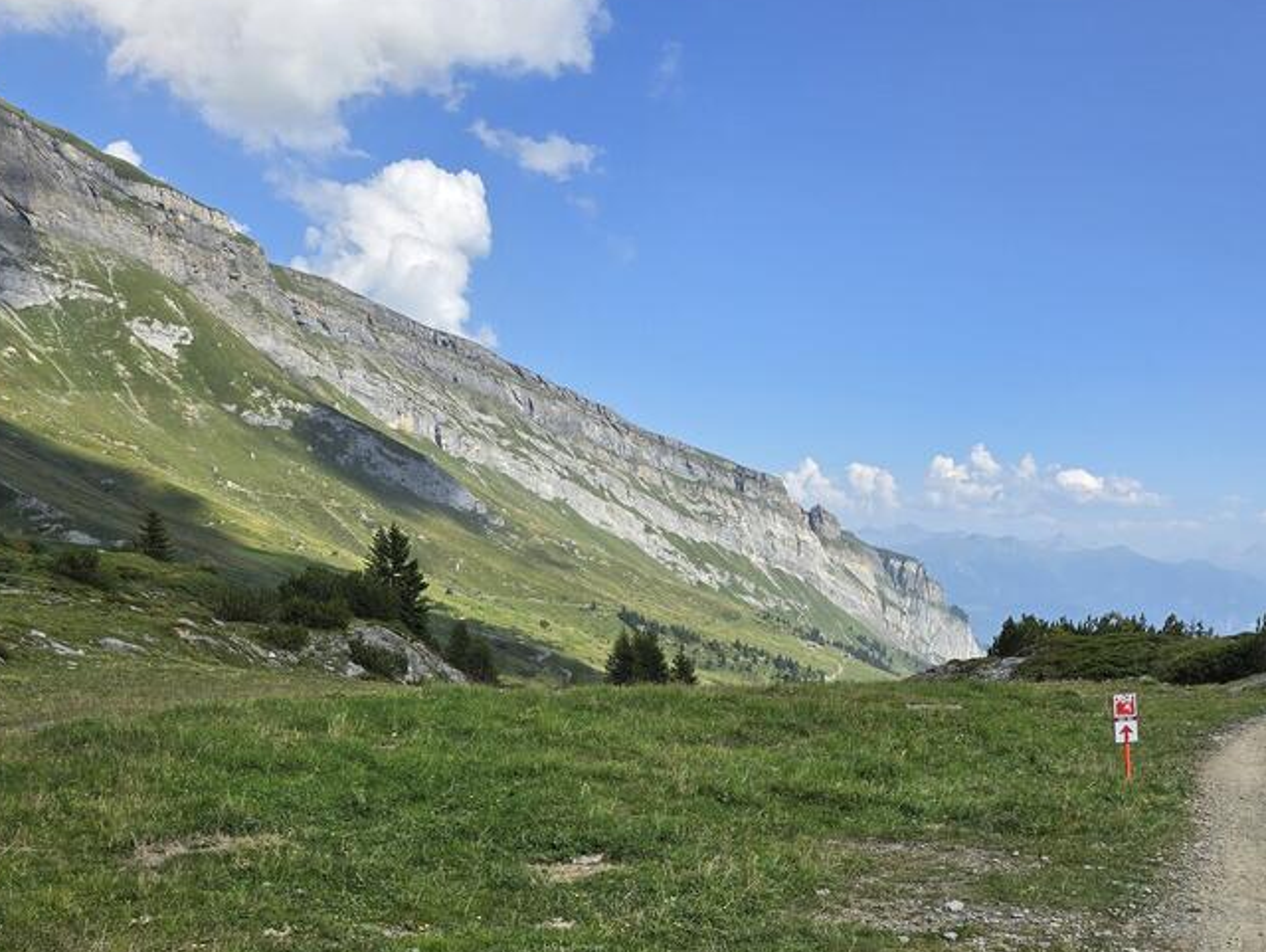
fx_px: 1354
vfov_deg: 38.1
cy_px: 672
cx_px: 835
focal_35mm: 37
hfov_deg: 49.3
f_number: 1.7
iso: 12
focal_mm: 6.3
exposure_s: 1/803
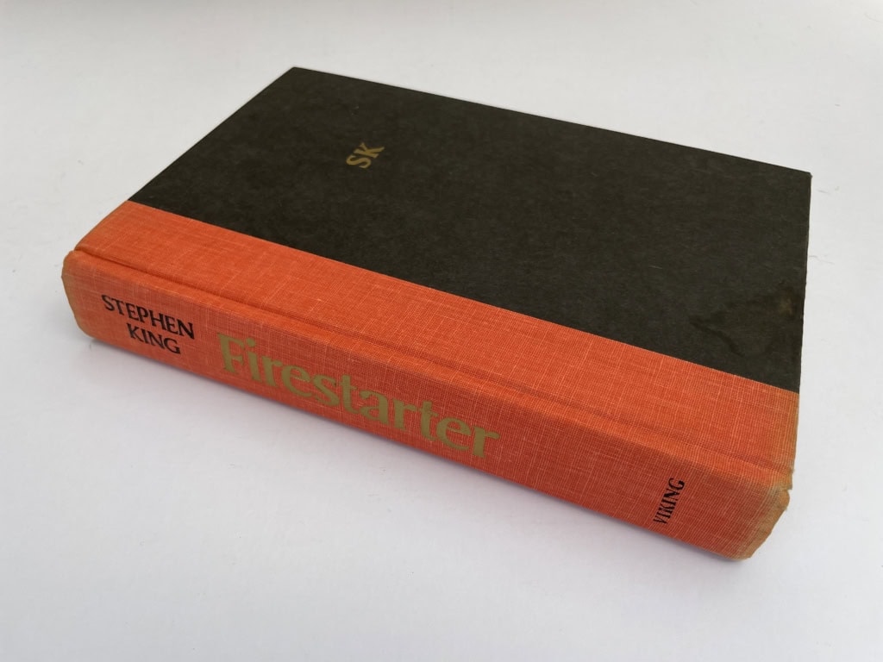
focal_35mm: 26
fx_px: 663
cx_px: 442
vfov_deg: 53.1
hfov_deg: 67.3
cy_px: 331
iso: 32
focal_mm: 4.2
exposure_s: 1/390
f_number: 1.6
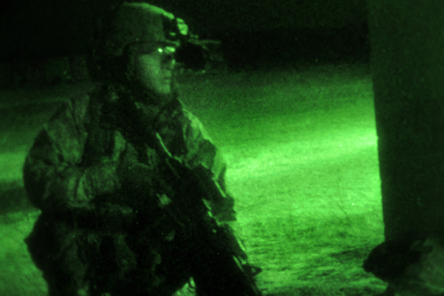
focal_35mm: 54
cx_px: 222
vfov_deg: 25.1
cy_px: 148
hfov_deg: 36.9
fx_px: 666
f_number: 2.8
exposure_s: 1/100
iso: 800
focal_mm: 36
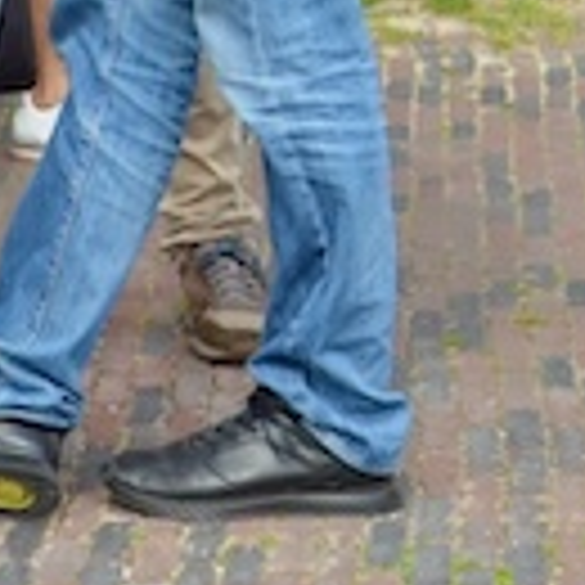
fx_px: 5392
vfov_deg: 6.1
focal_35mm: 282
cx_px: -1143
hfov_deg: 5.8
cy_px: -536
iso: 200
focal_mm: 32
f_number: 7.1
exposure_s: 1/200
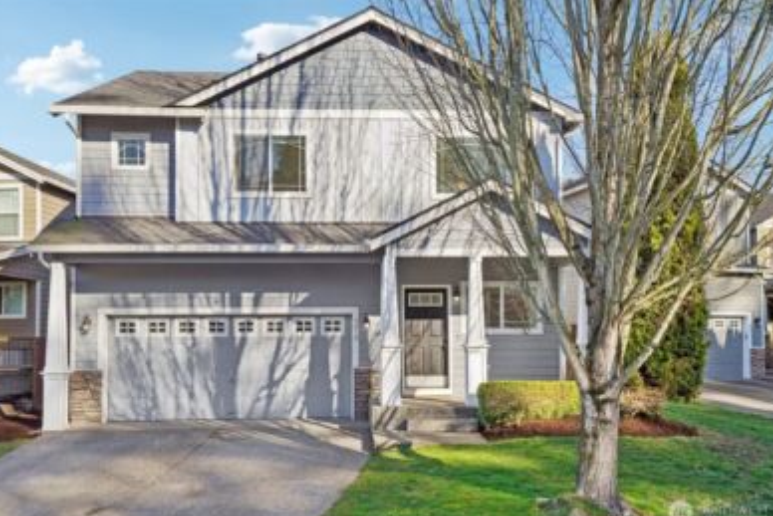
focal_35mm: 33
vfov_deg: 40.0
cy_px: 264
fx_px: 709
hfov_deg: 57.2
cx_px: 385
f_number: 8
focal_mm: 32
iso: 400
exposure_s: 1/640
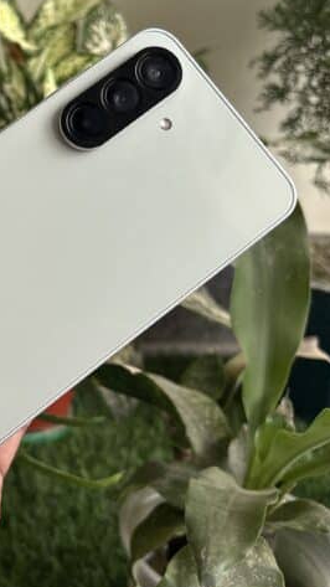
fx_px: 716
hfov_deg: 24.4
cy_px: 268
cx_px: -22
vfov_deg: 44.5
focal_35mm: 46
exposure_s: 1/121
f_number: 1.5
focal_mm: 5.7
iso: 125
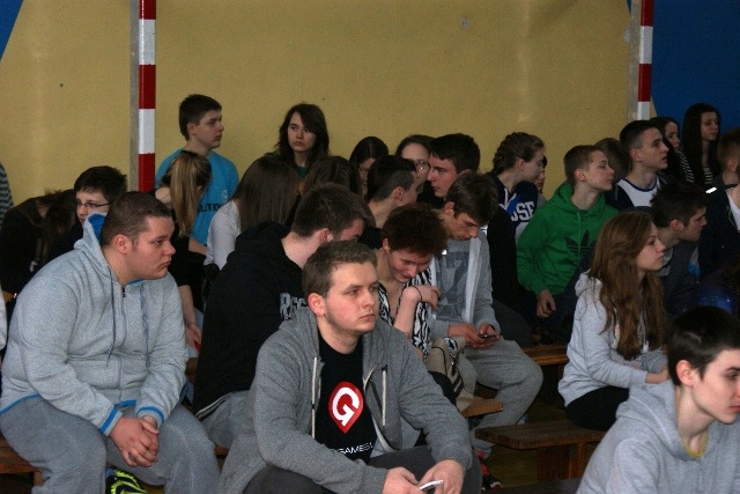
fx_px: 2159
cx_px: 370
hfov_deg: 19.5
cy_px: 247
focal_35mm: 105
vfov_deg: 13.0
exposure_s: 1/125
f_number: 5.6
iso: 400
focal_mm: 70
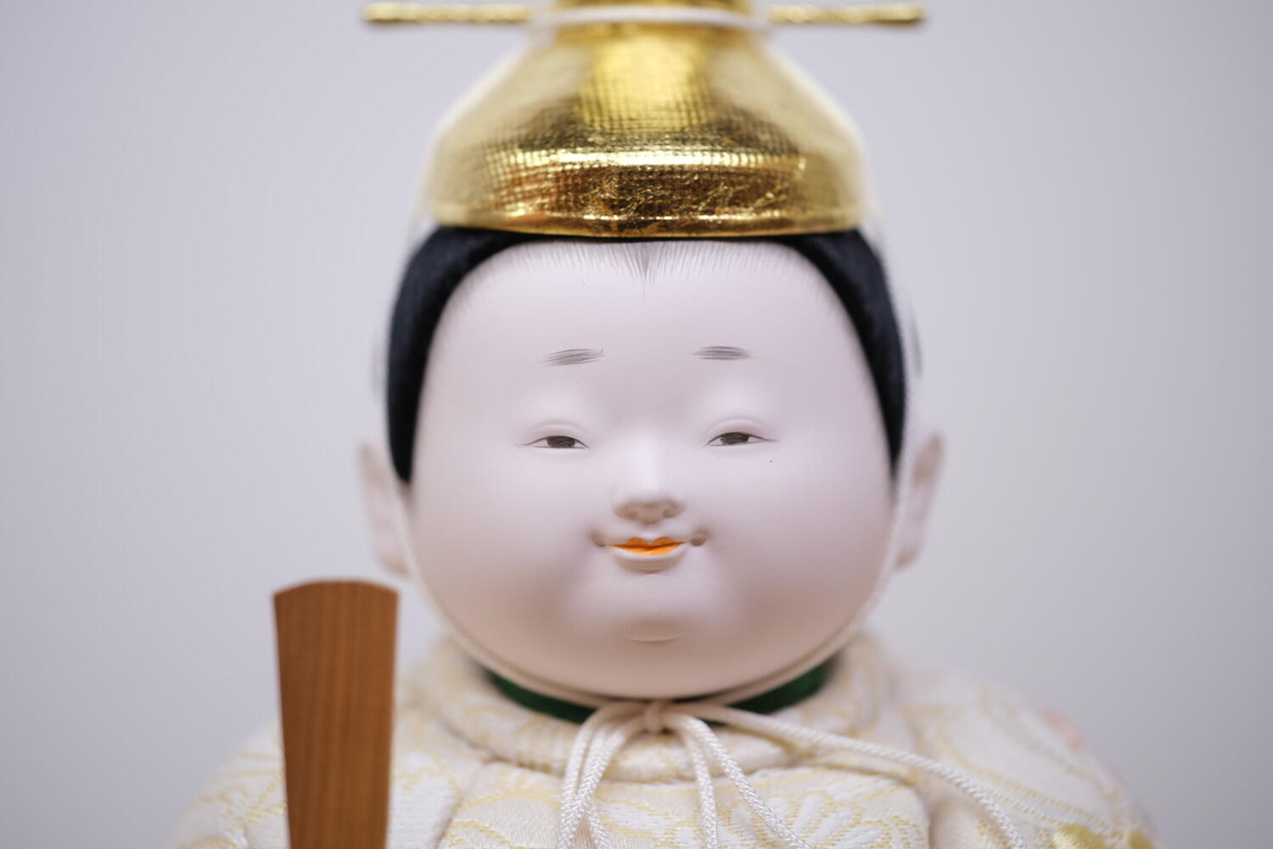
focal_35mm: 120
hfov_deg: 17.1
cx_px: 636
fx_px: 4243
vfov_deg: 11.4
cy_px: 424
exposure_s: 1/27
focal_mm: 80
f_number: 2.8
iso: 160
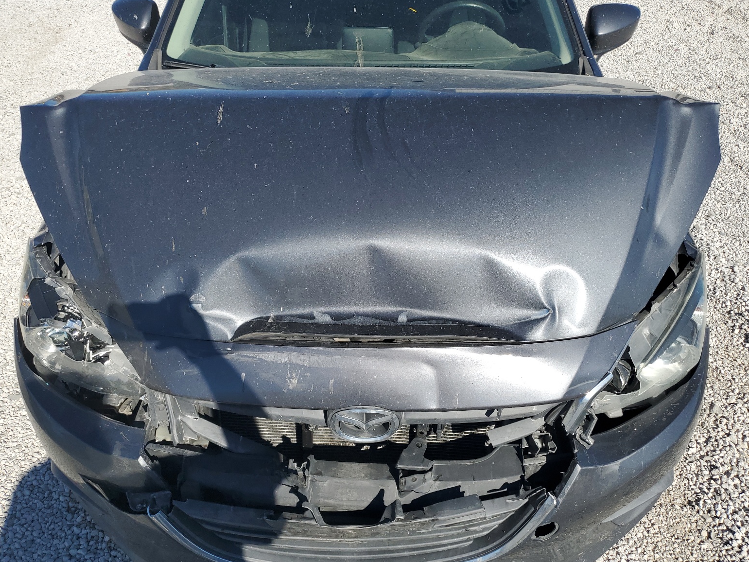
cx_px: 364
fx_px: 584
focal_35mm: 27
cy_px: 280
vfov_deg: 51.4
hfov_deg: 65.3
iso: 50
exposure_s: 1/3333
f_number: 1.5
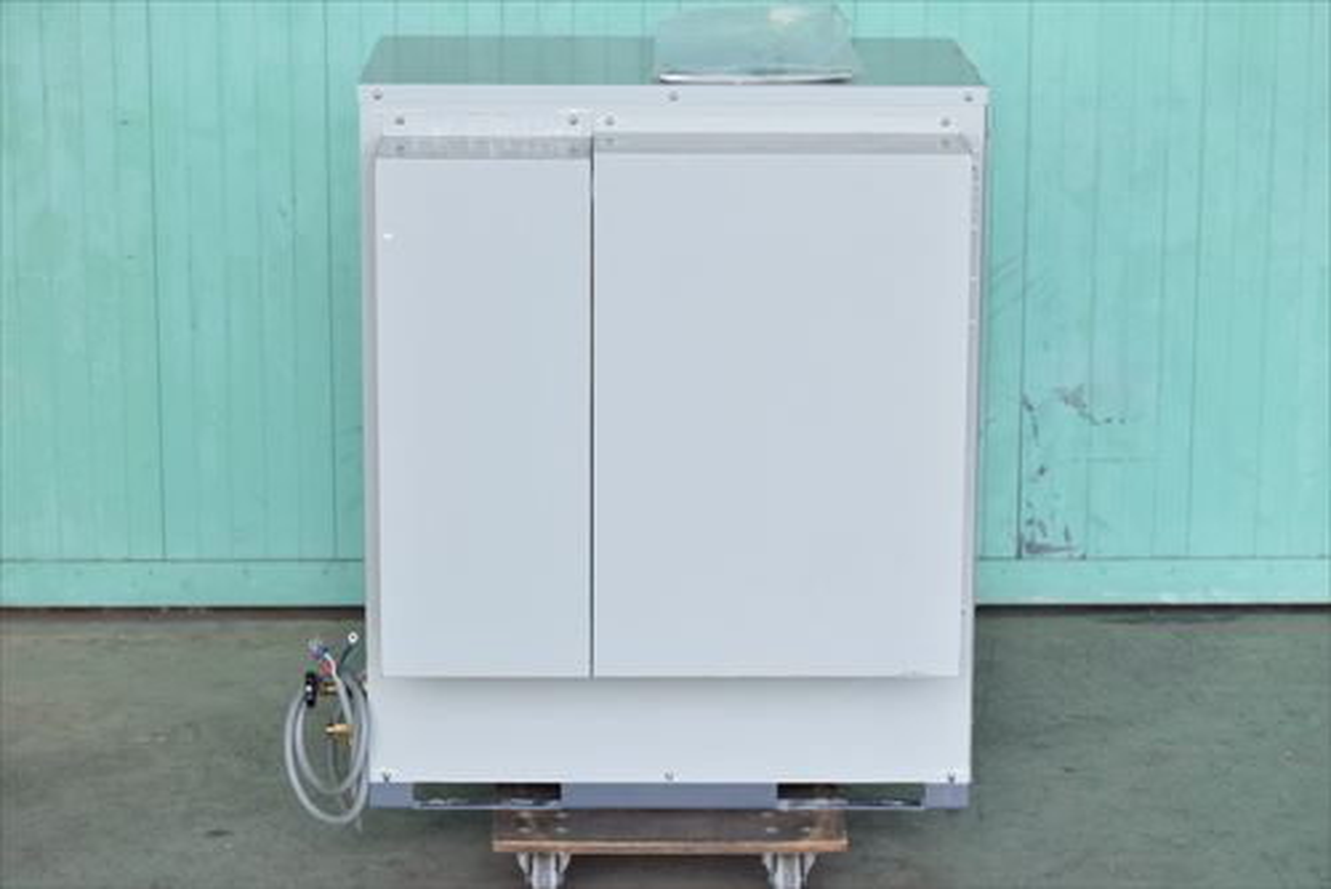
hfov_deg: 21.9
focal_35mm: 93
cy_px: 444
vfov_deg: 14.7
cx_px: 666
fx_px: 3440
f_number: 6.3
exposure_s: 1/1250
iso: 1250
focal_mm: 62
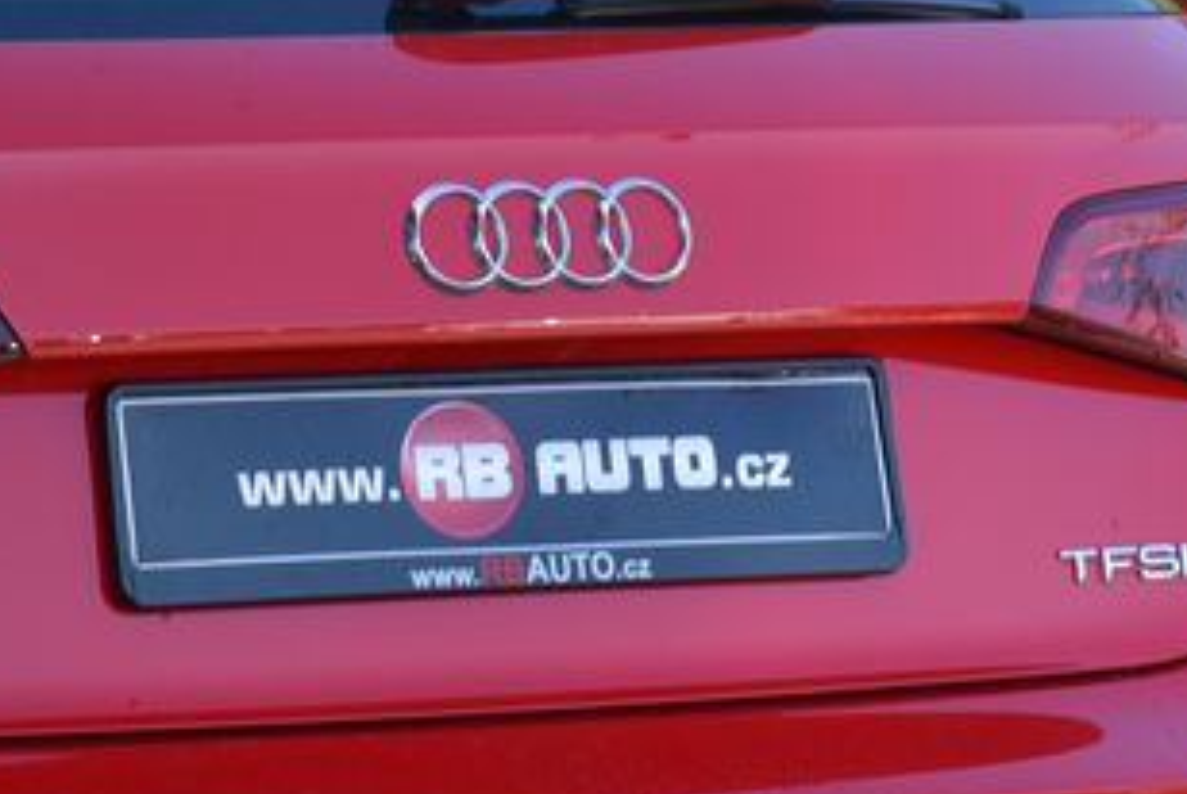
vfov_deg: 6.7
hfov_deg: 9.8
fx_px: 6799
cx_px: -420
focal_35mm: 206
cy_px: 567
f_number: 7.1
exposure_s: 1/200
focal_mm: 62
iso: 500
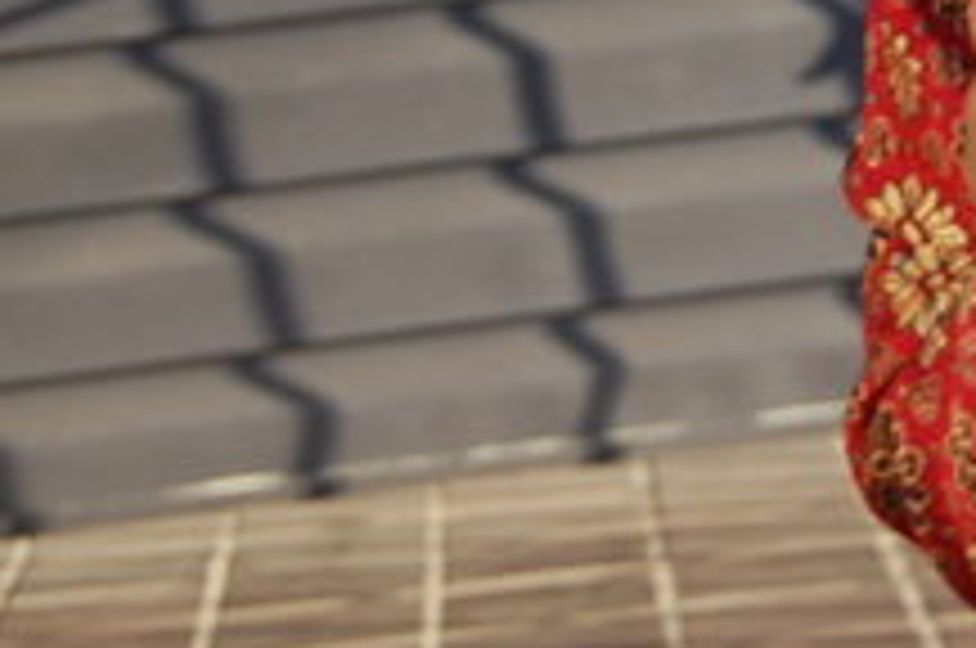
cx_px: 864
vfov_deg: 6.8
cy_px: -135
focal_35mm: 199
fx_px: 5400
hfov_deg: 10.3
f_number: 6.3
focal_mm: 45
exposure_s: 1/160
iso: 200
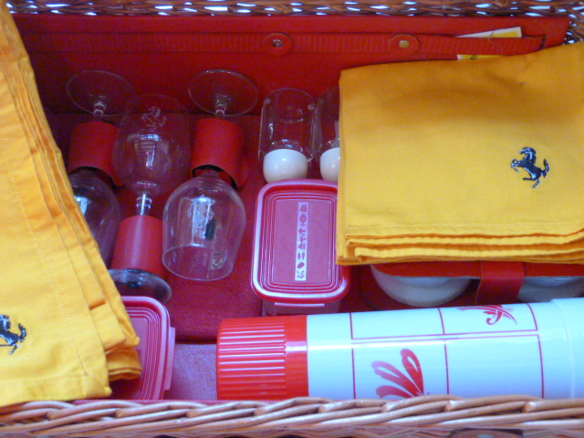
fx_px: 962
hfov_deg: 33.8
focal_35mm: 57
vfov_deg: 25.7
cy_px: 219
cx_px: 292
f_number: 3.2
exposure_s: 1/10
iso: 800
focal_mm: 10.2
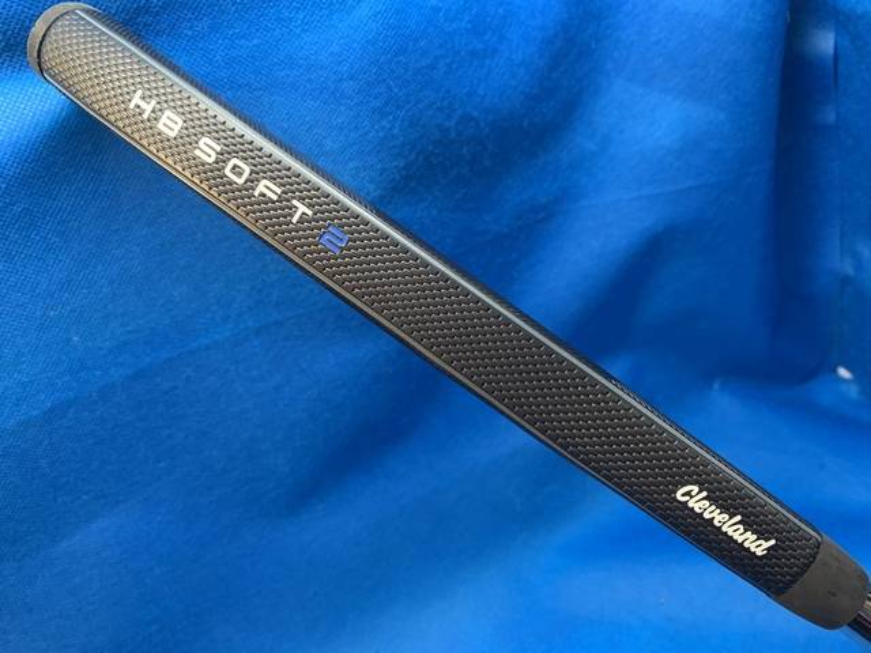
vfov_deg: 53.1
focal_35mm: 26
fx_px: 654
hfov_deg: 67.3
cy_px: 326
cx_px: 436
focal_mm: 4.25
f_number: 1.8
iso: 125
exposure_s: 1/60
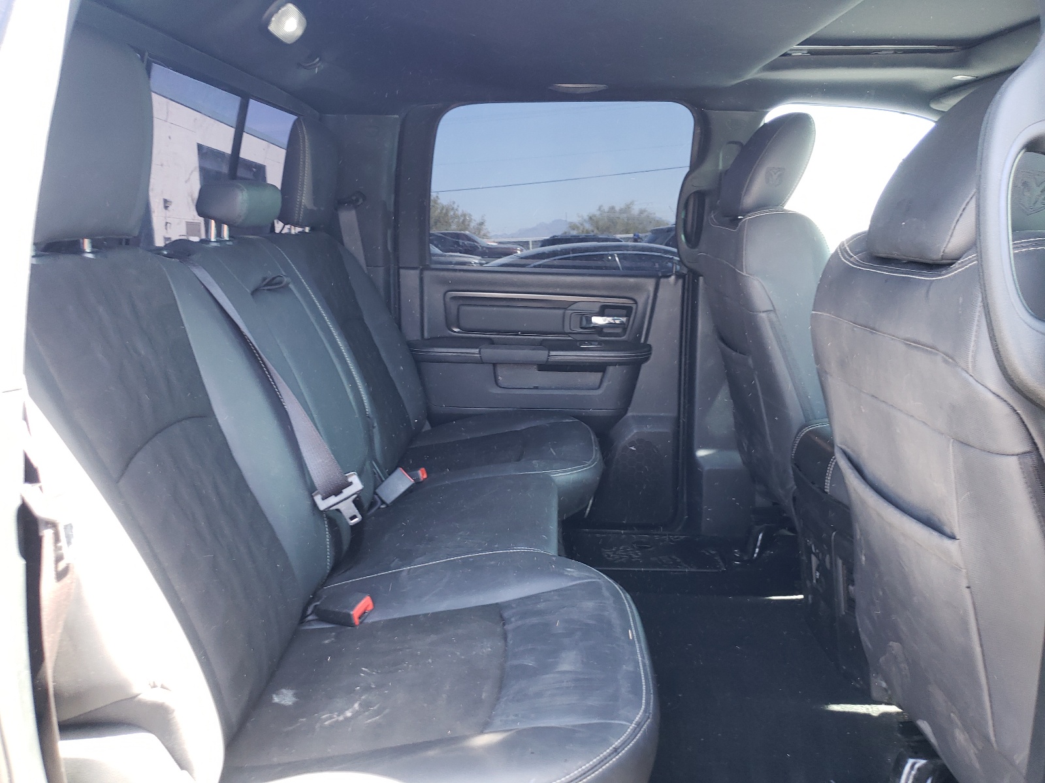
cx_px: 522
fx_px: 785
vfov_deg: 53.1
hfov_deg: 67.3
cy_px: 392
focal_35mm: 26
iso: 88
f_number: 1.5
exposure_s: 1/50
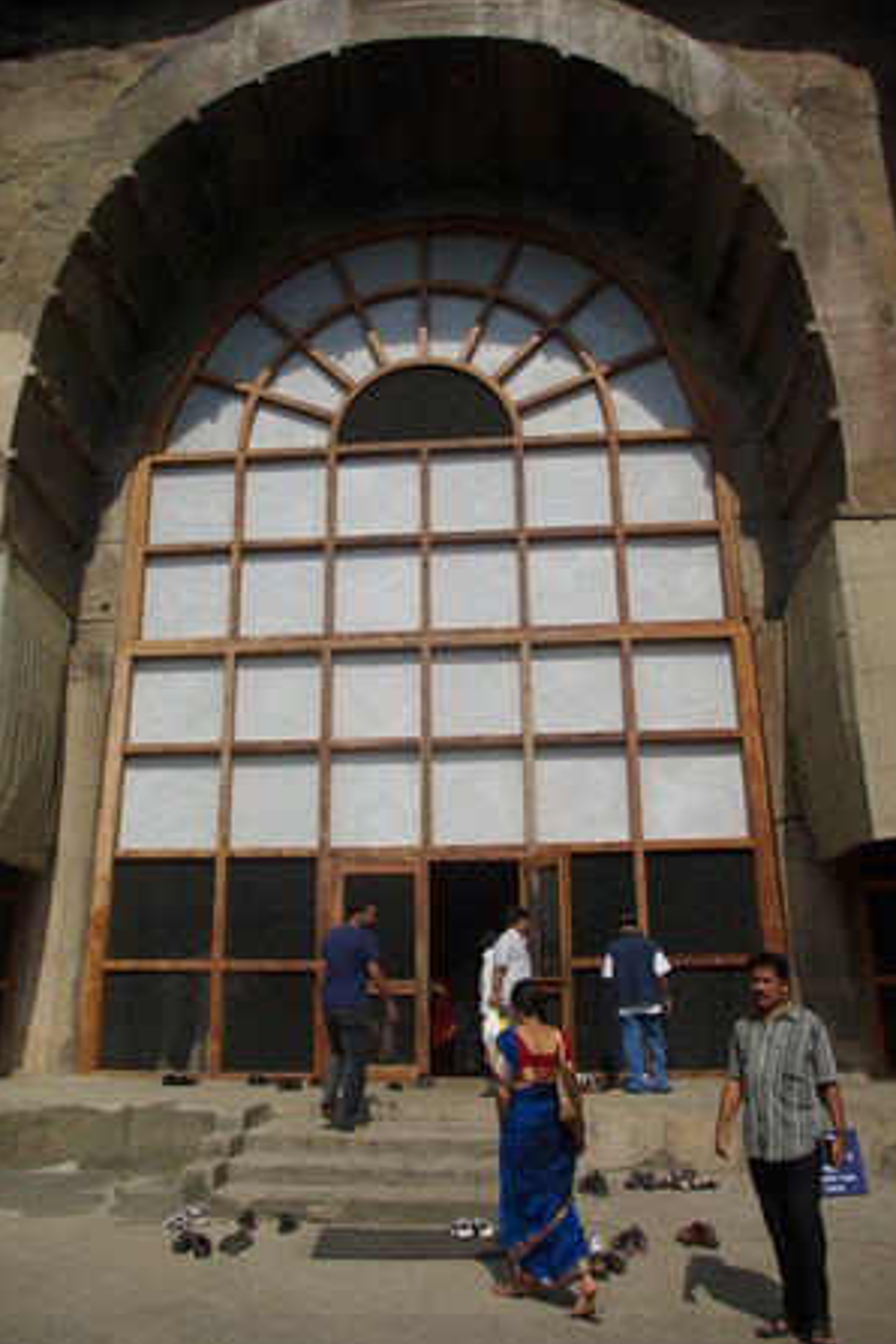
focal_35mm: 29
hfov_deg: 44.9
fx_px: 1083
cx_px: 427
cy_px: 689
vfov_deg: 63.7
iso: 100
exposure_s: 1/180
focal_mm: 18
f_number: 6.7
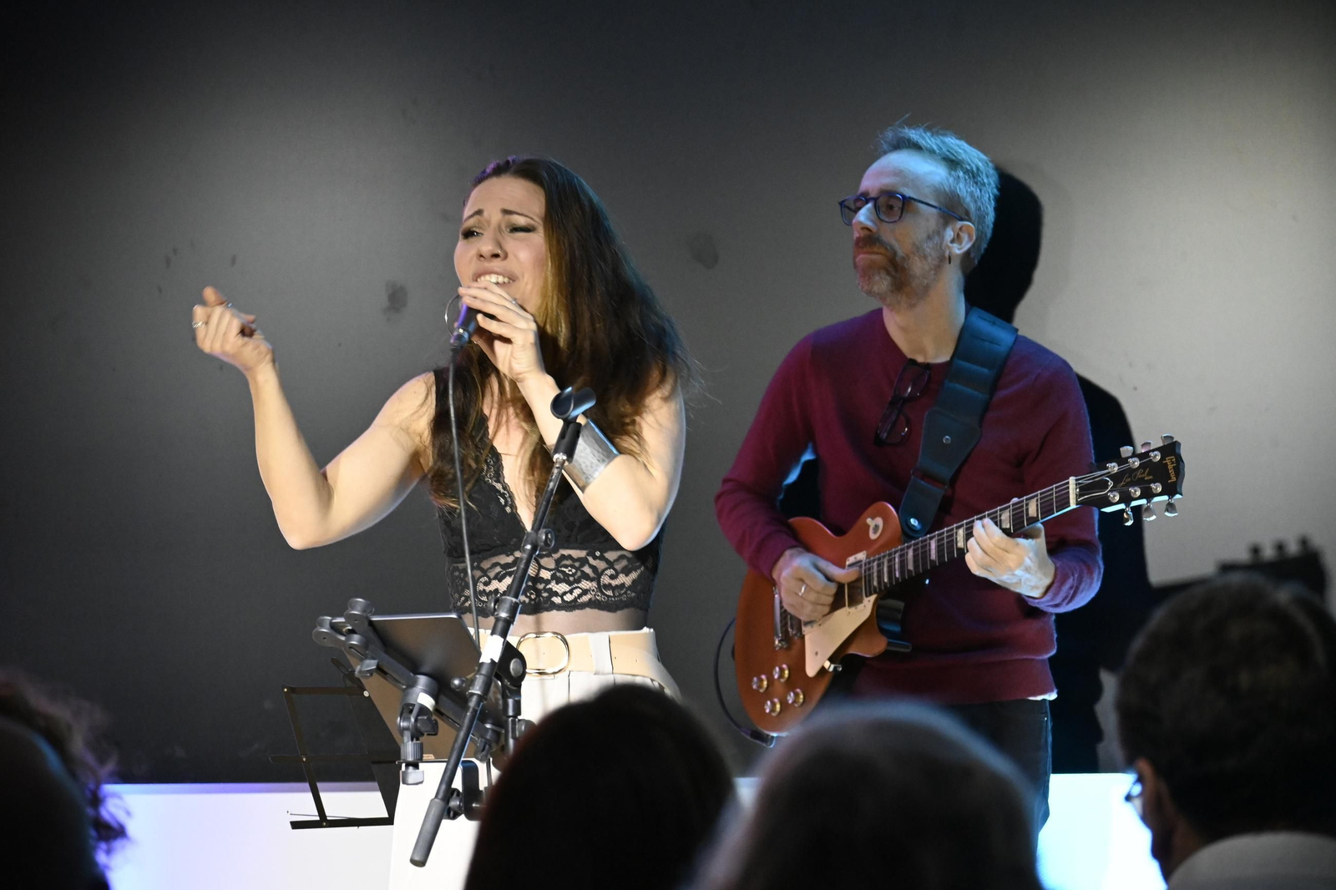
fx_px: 6678
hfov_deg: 11.4
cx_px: 668
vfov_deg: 7.6
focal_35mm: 180
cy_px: 445
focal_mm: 120
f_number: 5.6
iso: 4000
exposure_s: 1/80
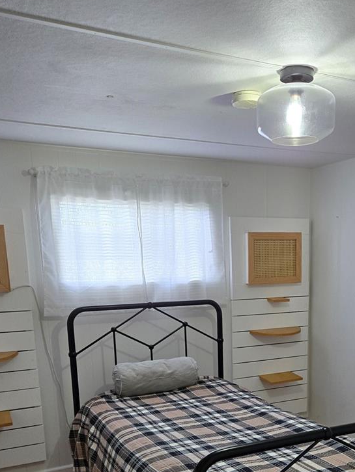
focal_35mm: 38
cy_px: 360
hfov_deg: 37.1
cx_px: 254
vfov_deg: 47.0
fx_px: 519
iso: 160
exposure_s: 1/120
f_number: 1.8
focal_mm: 5.4
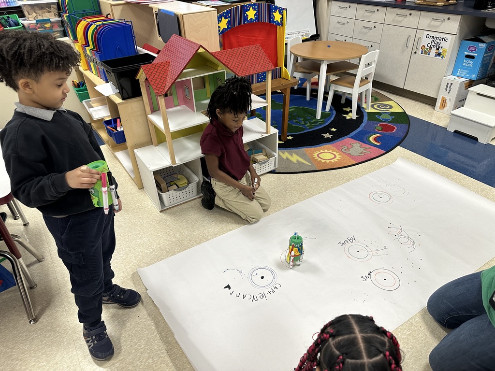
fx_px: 343
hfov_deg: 71.6
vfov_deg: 56.8
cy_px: 186
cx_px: 248
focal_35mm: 24
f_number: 1.78
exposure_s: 1/60
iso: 160
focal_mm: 6.86
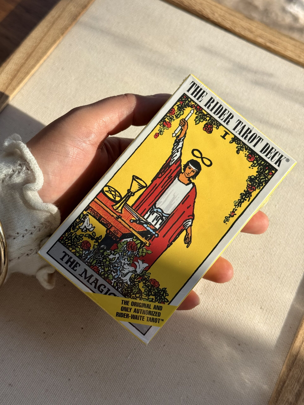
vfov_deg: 39.7
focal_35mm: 48
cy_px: 202
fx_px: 562
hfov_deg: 30.3
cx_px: 152
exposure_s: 1/2088
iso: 64
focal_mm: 6.76
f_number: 1.78
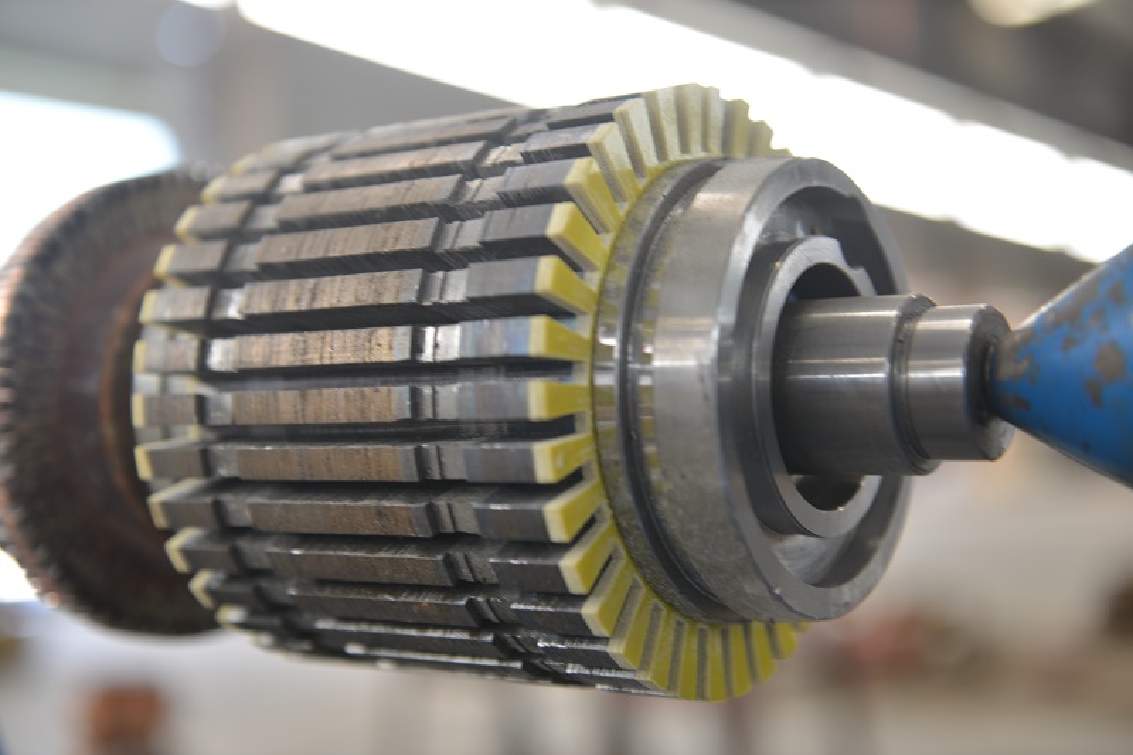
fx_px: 1573
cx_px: 566
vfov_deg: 27.0
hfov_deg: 39.6
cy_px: 378
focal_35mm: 50
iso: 100
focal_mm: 50
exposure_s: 1/15
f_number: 2.8
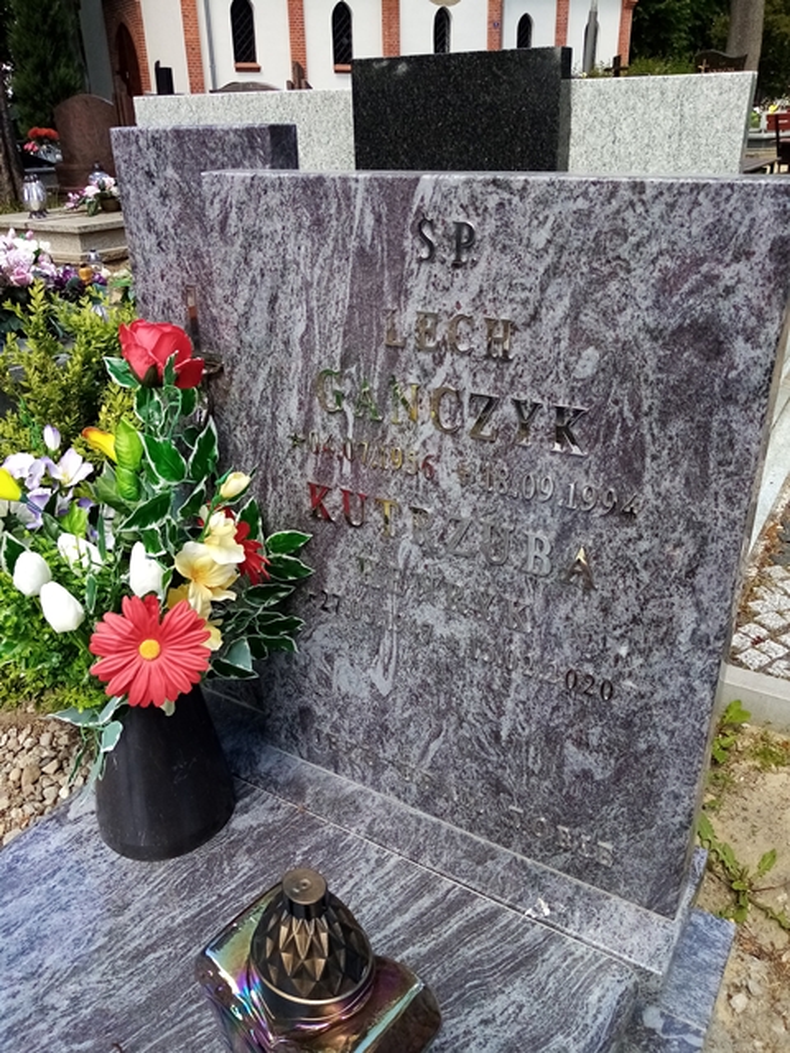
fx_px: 791
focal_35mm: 26
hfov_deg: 53.1
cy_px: 526
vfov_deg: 67.3
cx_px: 395
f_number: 1.8
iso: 105
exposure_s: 1/294
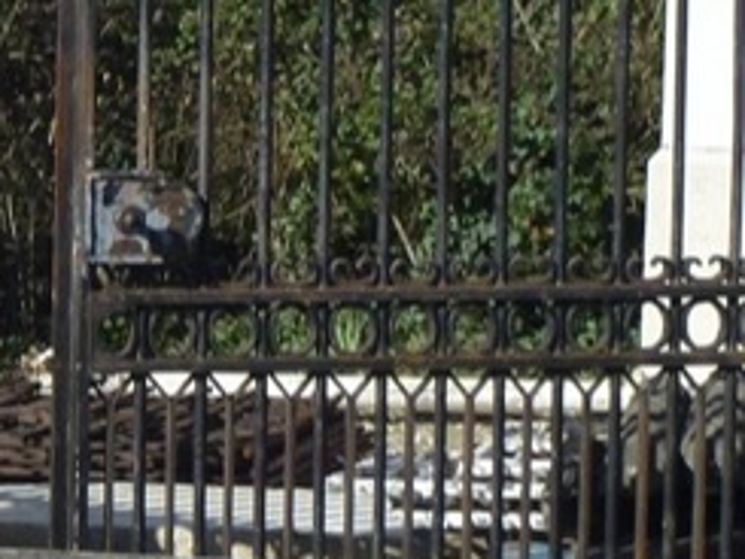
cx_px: -316
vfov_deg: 10.1
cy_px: 220
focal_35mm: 147
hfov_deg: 12.8
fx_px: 3165
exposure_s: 1/1300
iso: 100
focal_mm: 5.4
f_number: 3.5
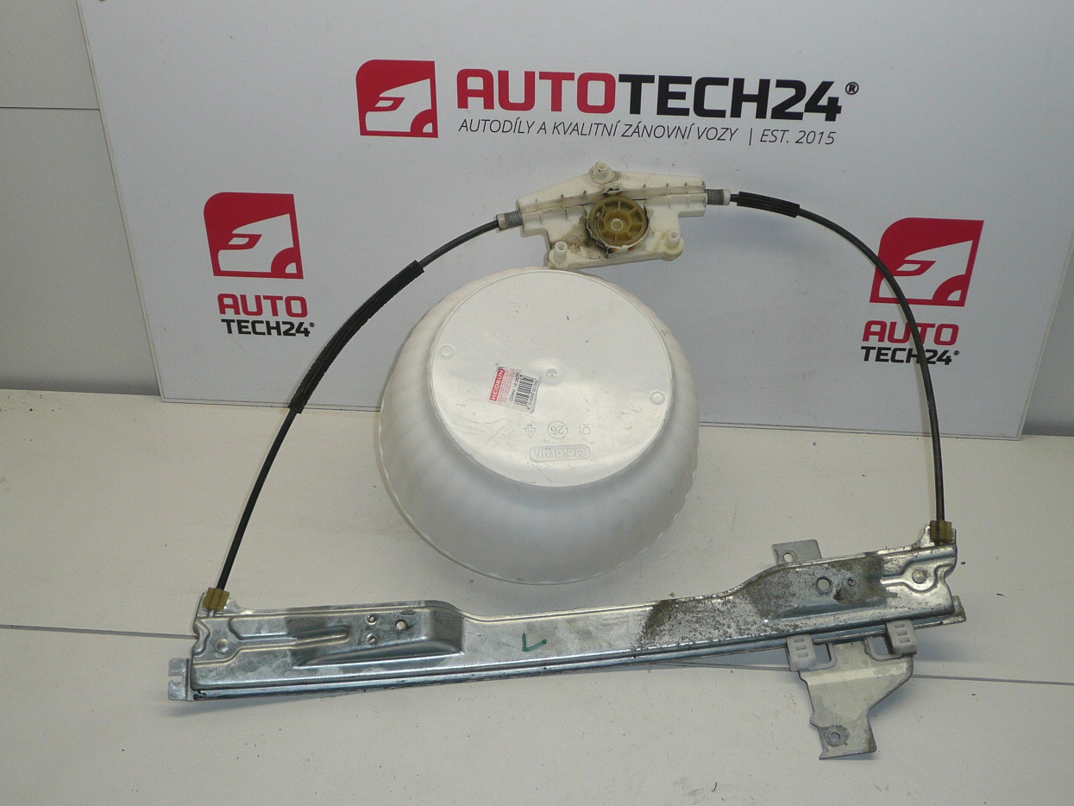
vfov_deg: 38.7
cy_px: 397
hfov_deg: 50.1
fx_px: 1148
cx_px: 545
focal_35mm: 37
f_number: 3.3
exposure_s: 1/160
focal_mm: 4.6
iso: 100
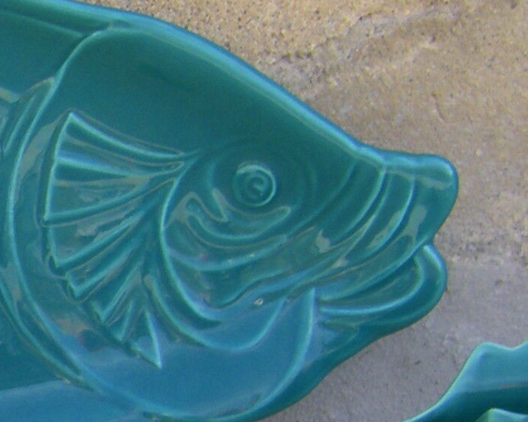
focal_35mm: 172
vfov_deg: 8.9
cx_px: -174
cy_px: 406
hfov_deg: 10.9
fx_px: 2687
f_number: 3.5
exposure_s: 1/200
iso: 64
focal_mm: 6.3
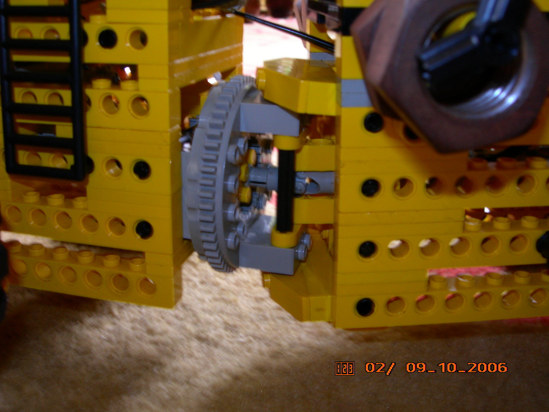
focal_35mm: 41
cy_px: 206
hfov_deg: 45.8
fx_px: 650
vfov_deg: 35.1
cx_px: 274
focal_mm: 8.5
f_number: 4.9
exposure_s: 1/1.5
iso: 84
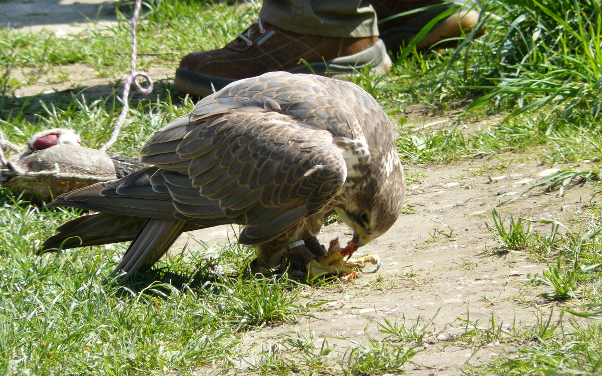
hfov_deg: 4.6
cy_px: 157
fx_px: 7530
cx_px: 301
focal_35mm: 459
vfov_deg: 2.9
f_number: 6.3
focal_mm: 72
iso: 100
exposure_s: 1/125
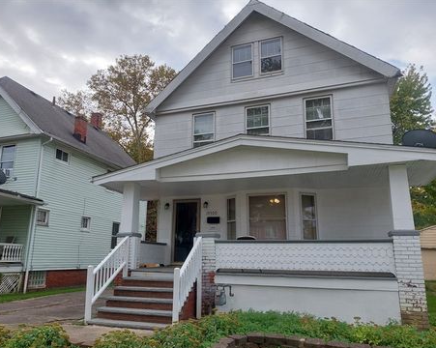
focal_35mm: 26
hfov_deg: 65.9
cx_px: 198
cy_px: 179
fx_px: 335
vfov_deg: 54.9
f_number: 1.8
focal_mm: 5.23
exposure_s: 1/416
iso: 40
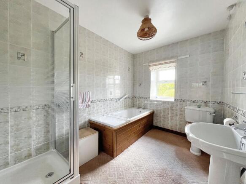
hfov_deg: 106.2
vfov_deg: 89.9
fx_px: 92
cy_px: 92
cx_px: 123
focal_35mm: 13
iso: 160
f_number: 1.8
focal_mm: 1.6
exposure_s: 1/99
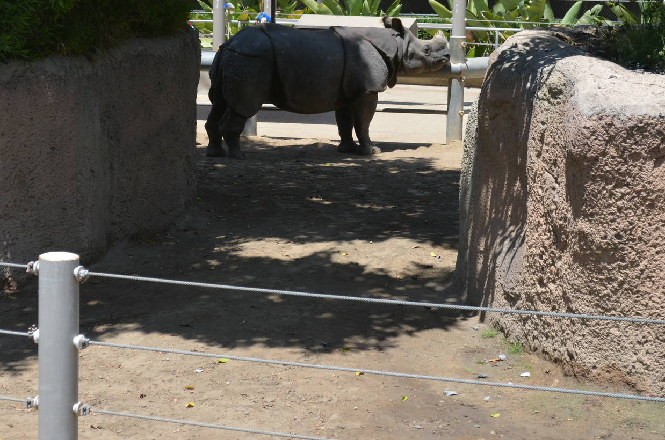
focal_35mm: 107
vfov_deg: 12.8
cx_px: 272
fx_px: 1966
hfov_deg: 19.2
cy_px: 158
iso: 160
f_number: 8
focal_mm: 55
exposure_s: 1/250
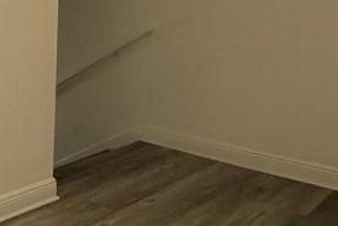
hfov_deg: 34.3
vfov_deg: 26.3
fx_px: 479
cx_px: -21
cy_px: 73
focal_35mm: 51
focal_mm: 2.22
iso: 250
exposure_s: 1/99
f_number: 2.2
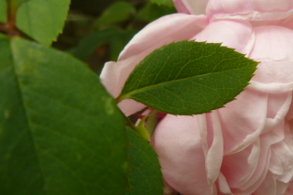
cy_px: 119
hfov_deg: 36.1
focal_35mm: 52
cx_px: 258
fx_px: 423
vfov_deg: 25.9
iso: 80
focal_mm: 4.1
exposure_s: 1/60
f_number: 3.3
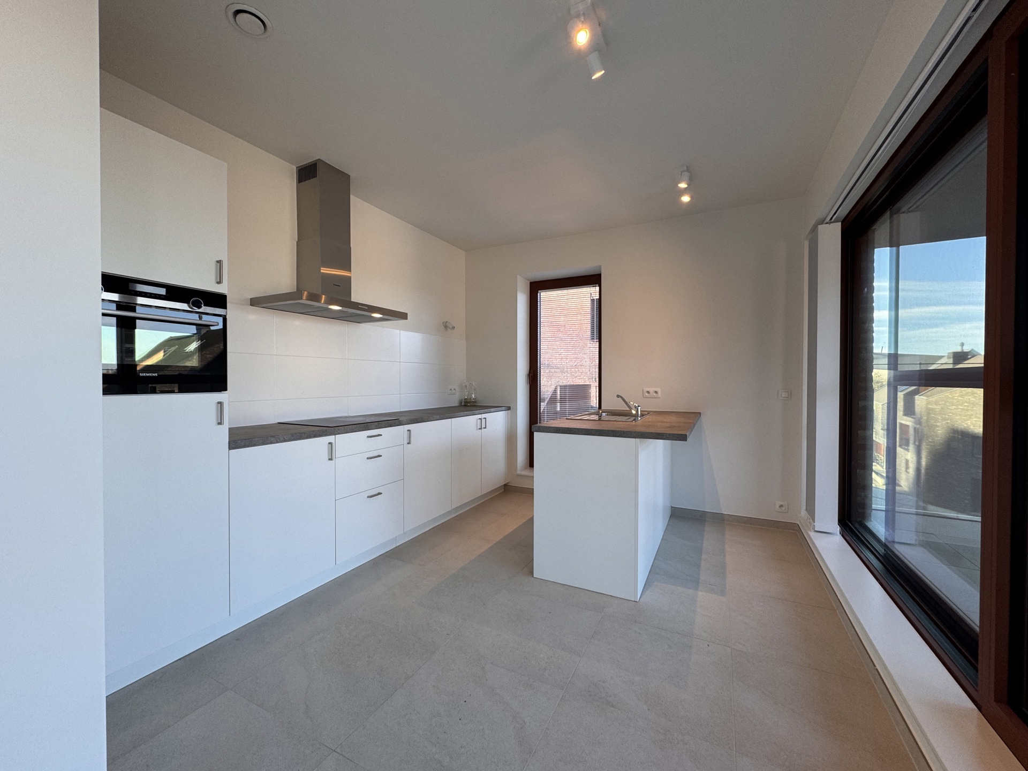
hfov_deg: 102.1
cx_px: 514
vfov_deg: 85.7
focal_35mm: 14
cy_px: 386
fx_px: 416
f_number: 2.2
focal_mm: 2.22
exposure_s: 1/100
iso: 80
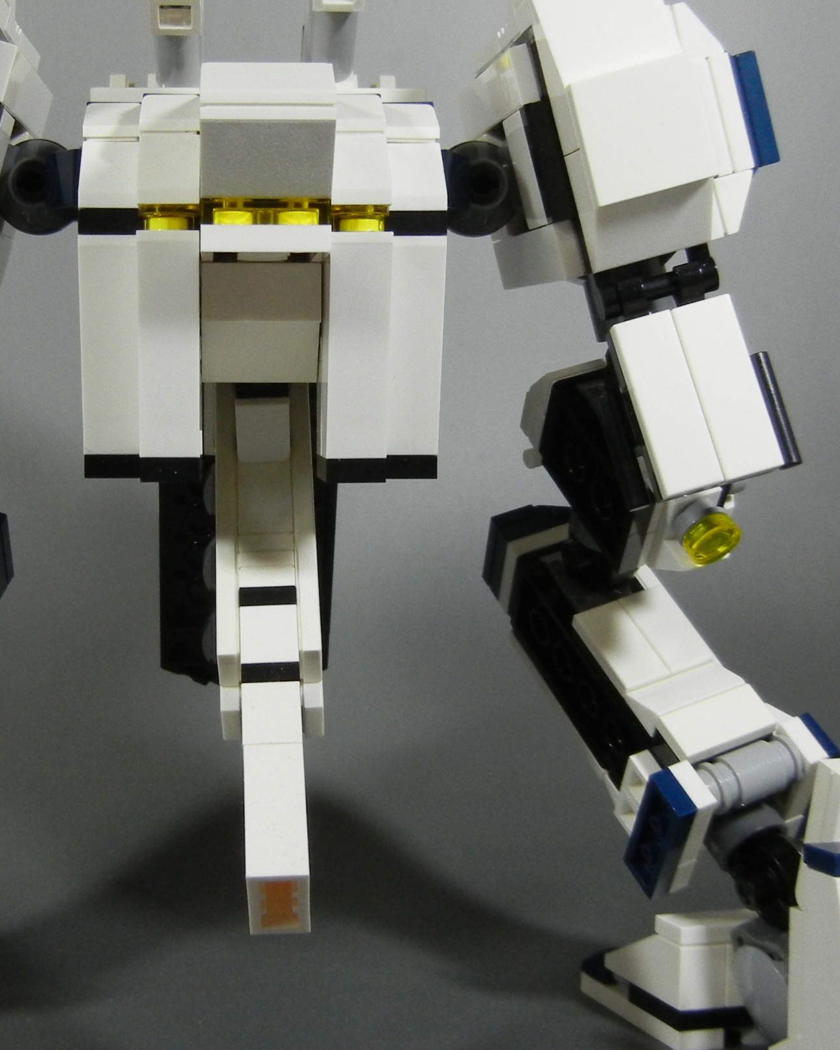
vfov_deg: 32.0
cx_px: 229
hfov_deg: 25.5
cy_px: 542
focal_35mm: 59
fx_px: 1833
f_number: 3.5
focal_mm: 5.4
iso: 400
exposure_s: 1/86
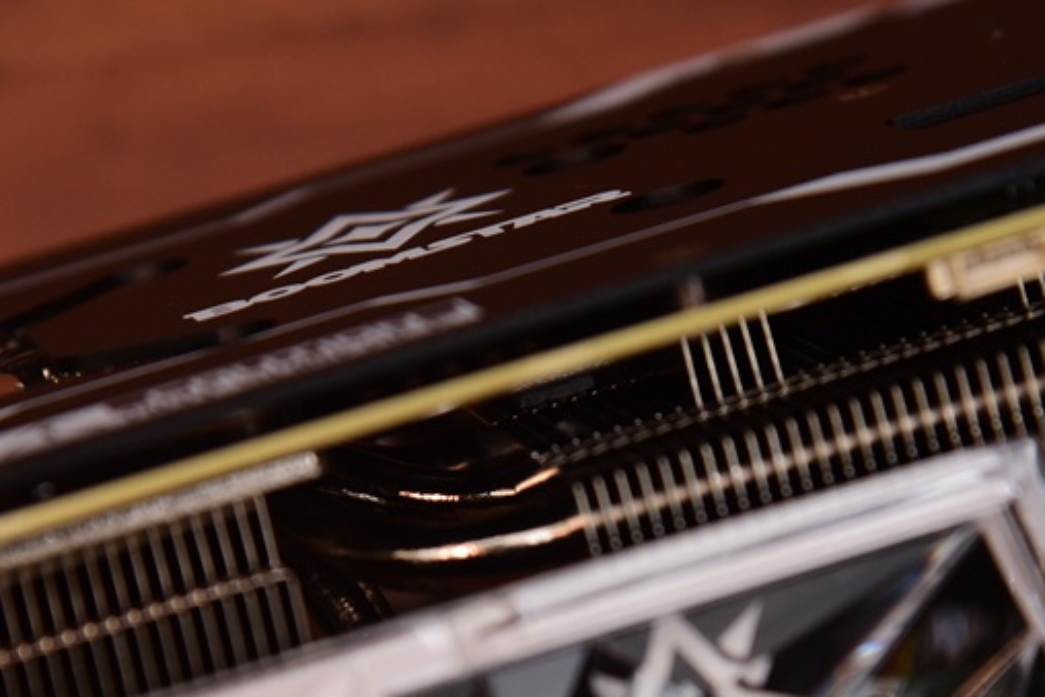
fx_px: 7026
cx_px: 453
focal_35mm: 242
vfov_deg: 5.7
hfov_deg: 8.5
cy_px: 507
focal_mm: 120
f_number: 5.6
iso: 1600
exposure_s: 1/60
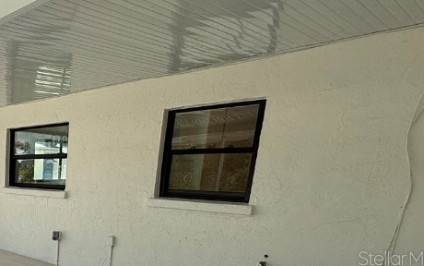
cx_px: -27
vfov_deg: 35.2
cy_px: 258
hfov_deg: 45.7
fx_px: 382
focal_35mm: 33
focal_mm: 2.22
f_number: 2.2
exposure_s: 1/779
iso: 50
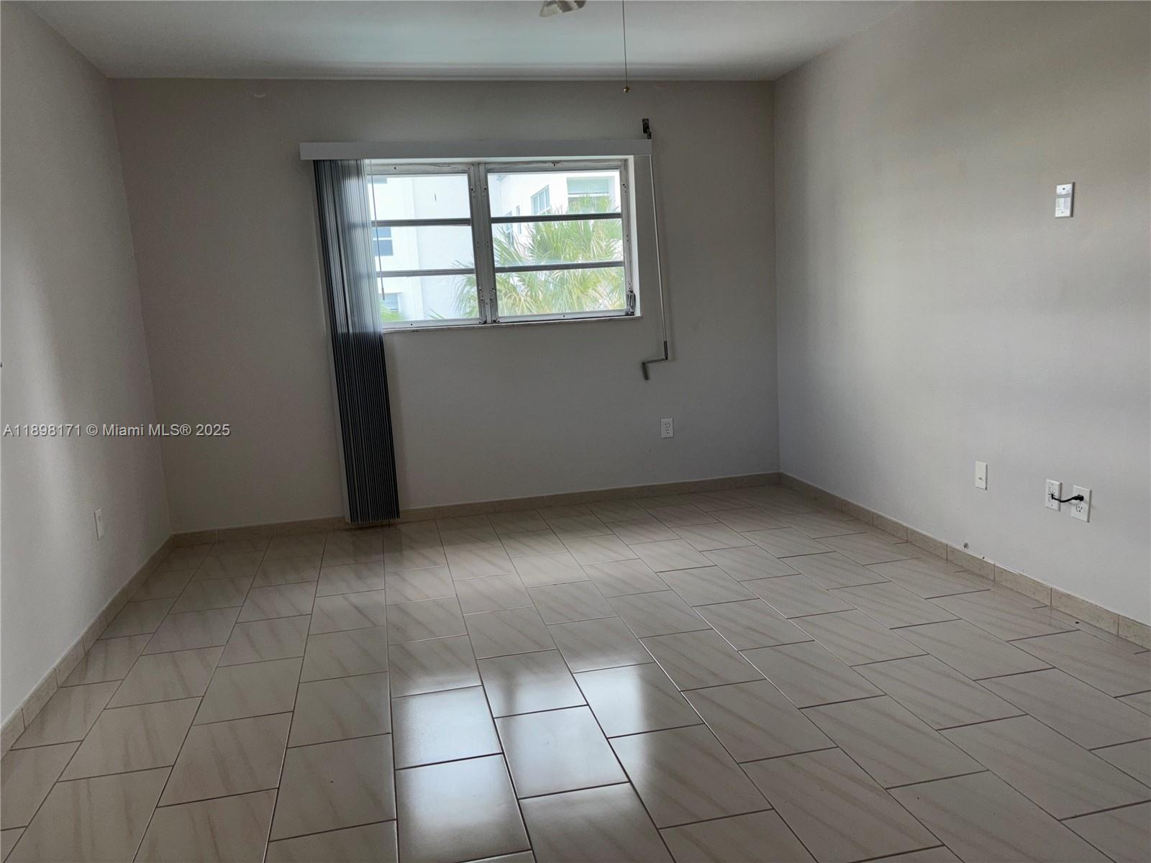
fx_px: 865
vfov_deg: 53.1
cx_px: 576
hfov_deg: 67.3
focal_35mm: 26
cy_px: 432
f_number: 1.6
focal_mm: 5.96
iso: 40
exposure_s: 1/120
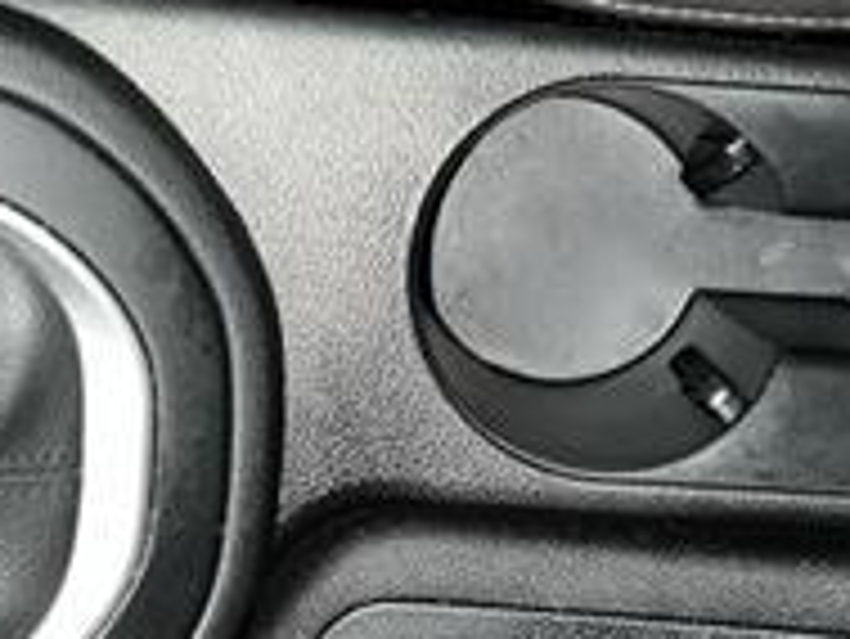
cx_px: 220
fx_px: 2162
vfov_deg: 16.6
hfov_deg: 22.1
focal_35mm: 88
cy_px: 108
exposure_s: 1/4
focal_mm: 5.7
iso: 32
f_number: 1.5
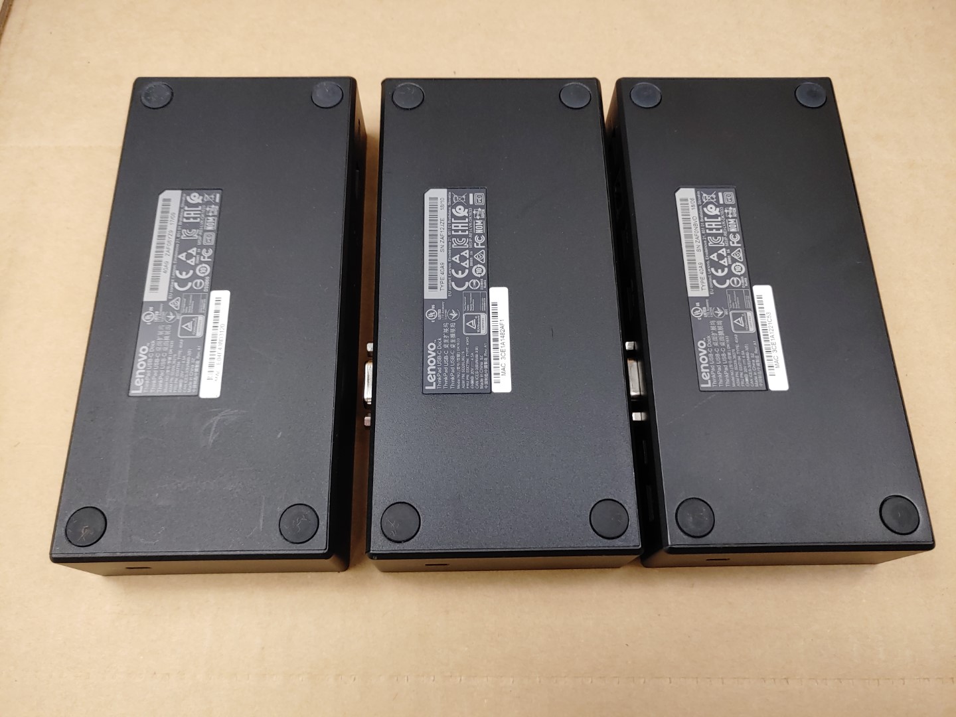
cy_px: 358
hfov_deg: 67.3
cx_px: 478
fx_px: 718
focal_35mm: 26
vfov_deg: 53.1
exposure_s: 1/240
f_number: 1.8
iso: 100
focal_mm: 4.36
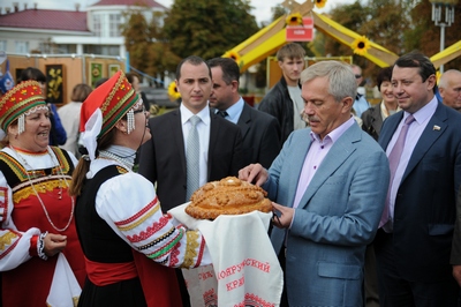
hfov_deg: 35.1
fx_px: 729
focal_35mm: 57
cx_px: 230
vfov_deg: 23.7
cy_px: 154
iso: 320
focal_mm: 38
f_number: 2.8
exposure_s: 1/3200
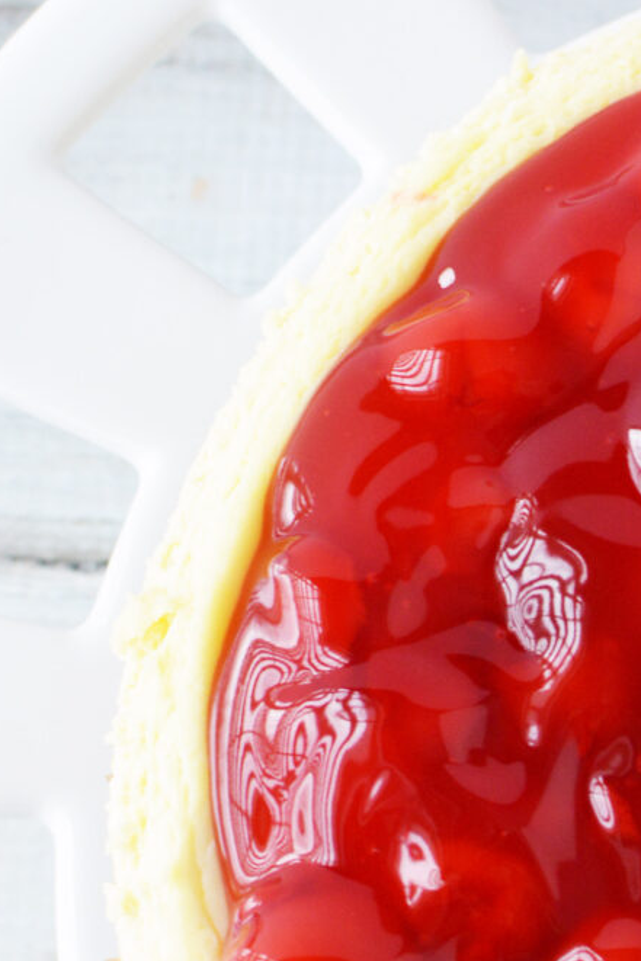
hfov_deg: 8.4
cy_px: 568
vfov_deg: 12.6
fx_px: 4339
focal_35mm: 163
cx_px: 624
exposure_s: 1/125
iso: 400
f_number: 5.6
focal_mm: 35
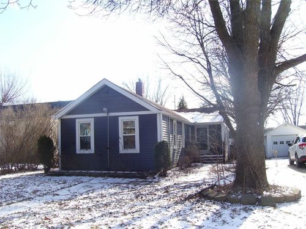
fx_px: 301
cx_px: 153
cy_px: 114
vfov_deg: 41.8
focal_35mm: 34
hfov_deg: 54.0
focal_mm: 5.6
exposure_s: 1/180
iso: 80
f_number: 4.8
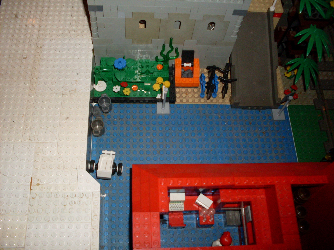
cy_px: 125
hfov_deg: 49.0
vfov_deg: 37.7
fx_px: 367
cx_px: 167
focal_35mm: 38
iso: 100
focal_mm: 6.3
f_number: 2.8
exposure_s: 1/45
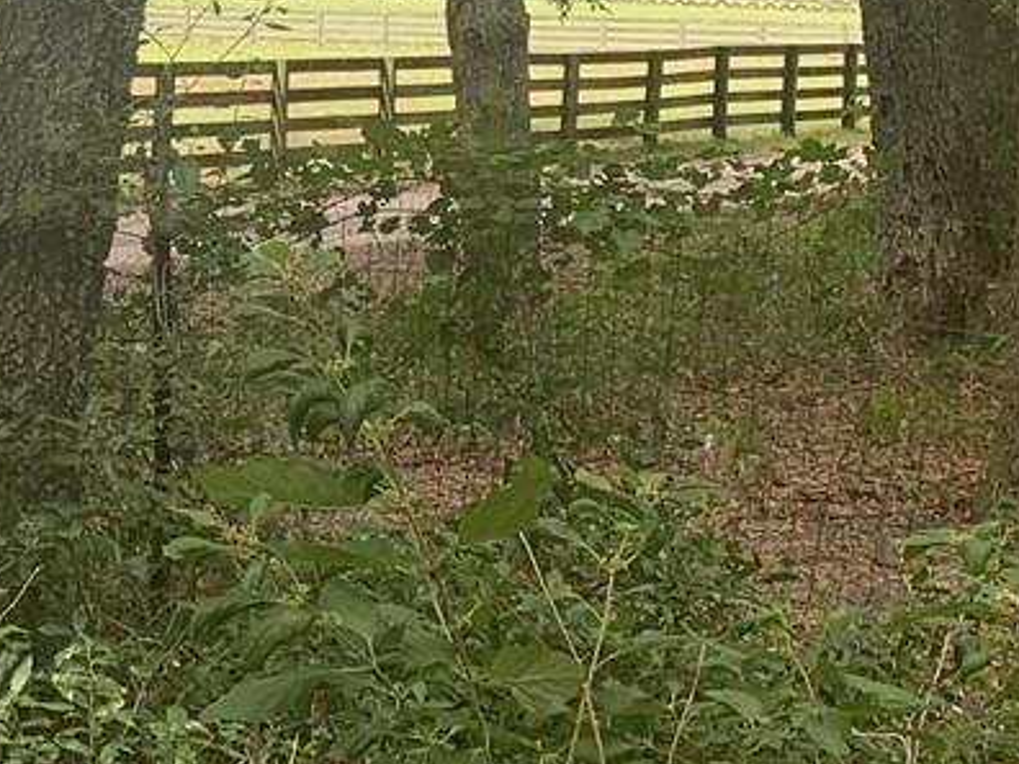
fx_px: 3091
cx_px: -535
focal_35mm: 105
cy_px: -15
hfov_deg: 16.9
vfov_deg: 13.9
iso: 25
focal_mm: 4.25
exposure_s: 1/230
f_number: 1.8
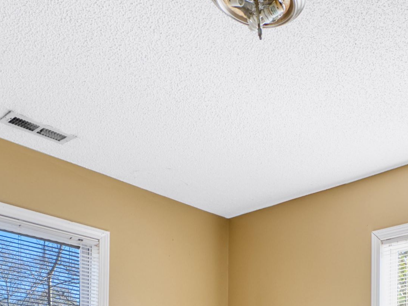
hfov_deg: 38.5
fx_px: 531
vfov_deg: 26.8
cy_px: 404
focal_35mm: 45
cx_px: 385
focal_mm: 8
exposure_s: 1/25
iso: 100
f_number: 8
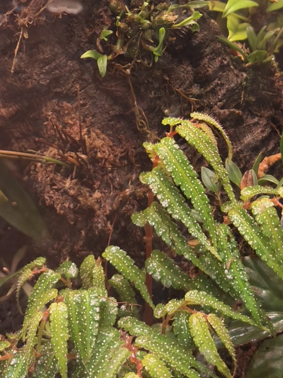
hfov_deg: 18.9
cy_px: 31
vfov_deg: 24.3
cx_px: 152
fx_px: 851
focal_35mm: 78
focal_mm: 5.96
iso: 100
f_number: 1.6
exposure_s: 1/66
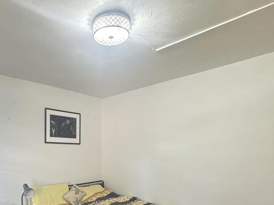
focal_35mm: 27
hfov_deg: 63.3
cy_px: 157
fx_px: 214
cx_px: 86
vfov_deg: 49.1
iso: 320
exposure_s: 1/99
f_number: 2.2
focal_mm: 2.22
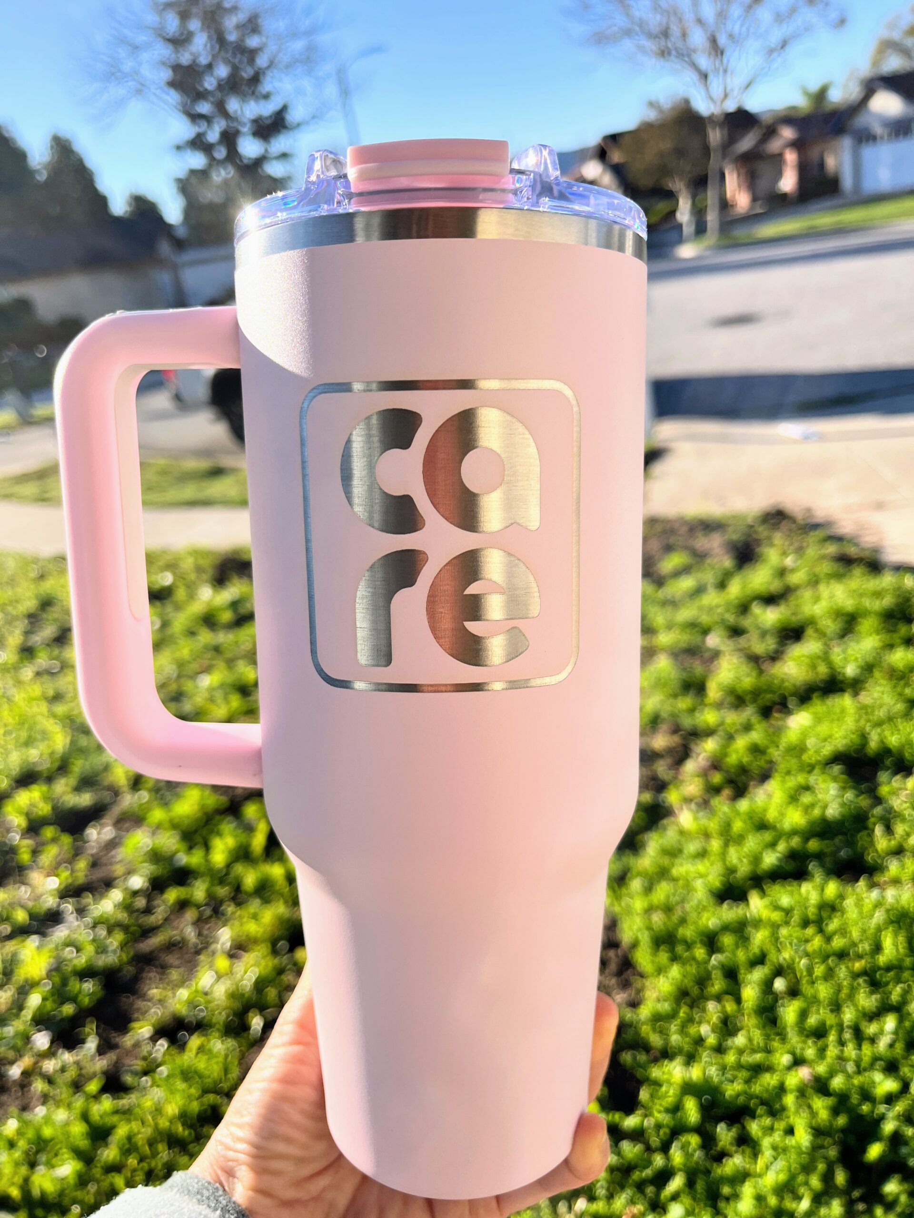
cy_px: 609
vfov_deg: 67.3
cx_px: 457
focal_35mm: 26
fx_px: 915
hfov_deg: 53.1
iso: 50
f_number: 1.6
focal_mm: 5.1
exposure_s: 1/1992
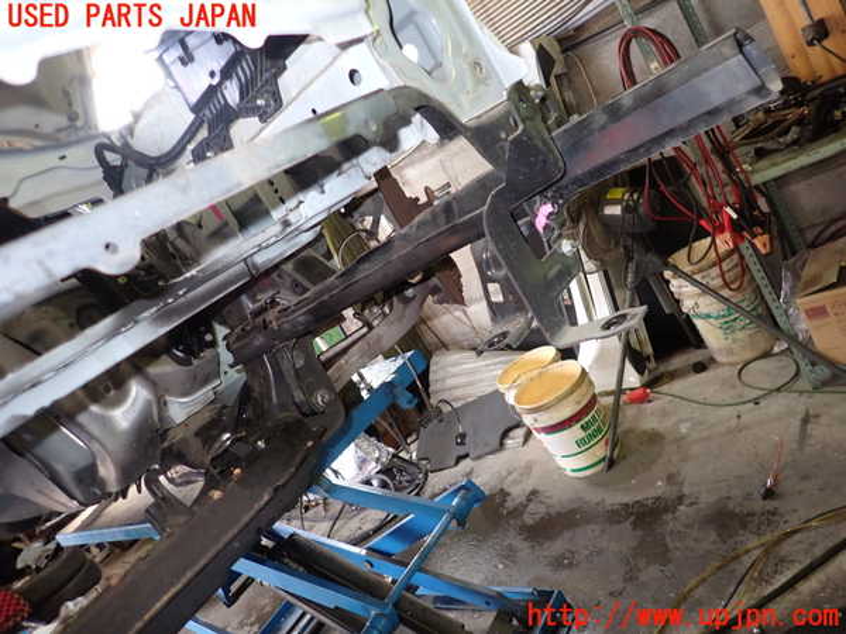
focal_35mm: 25
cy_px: 317
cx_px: 423
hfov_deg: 69.4
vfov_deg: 54.9
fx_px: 611
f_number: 2
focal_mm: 4.5
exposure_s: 1/30
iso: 200
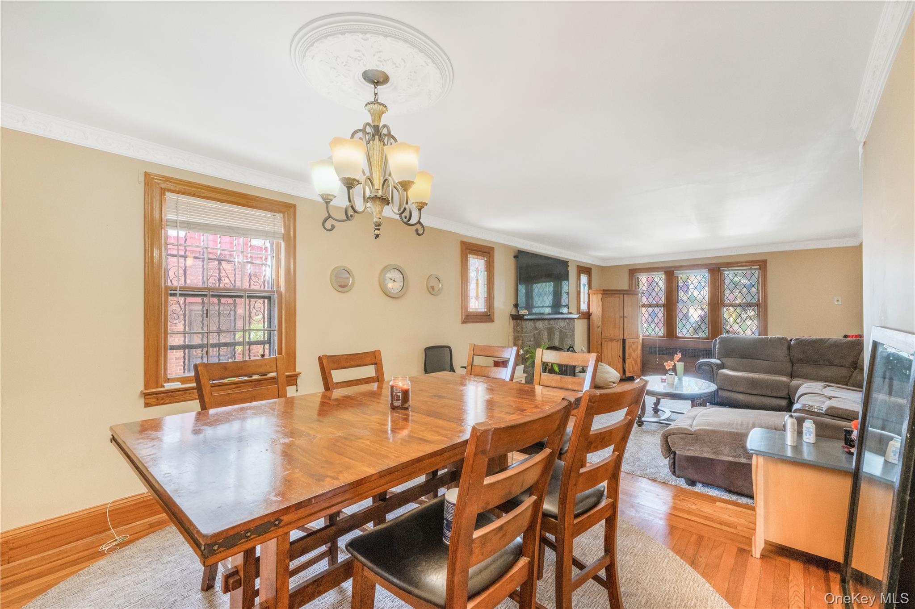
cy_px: 304
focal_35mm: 14
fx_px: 356
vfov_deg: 81.2
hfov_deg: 104.3
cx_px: 458
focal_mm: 14
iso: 2500
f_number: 10
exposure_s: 1/6
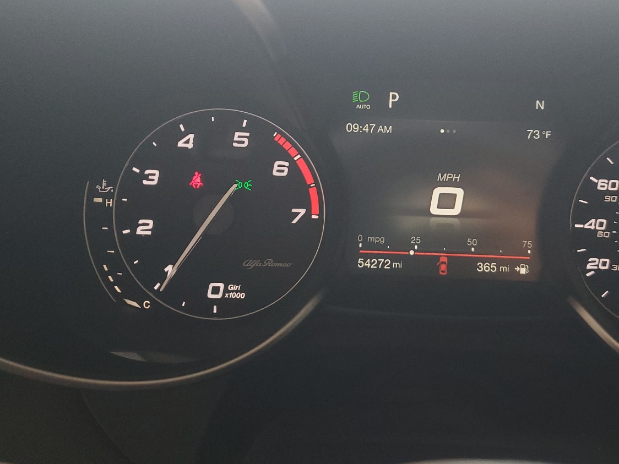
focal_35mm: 37
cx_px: 406
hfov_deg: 49.4
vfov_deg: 38.5
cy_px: 178
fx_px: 662
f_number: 1.5
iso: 117
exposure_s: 1/60.2
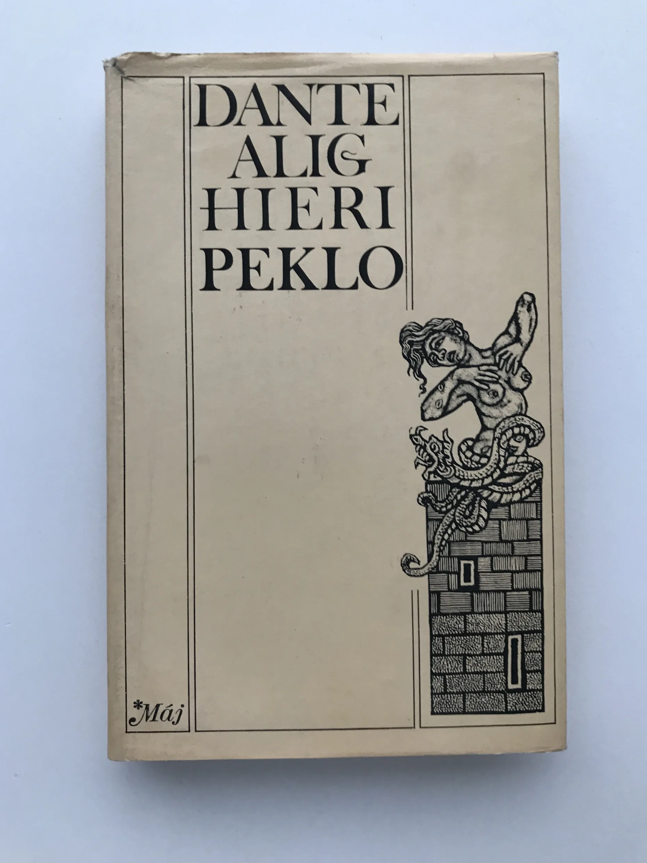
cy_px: 419
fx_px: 723
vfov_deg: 61.6
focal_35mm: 29
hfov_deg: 48.2
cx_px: 323
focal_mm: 3.99
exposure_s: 1/33
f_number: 1.8
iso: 32
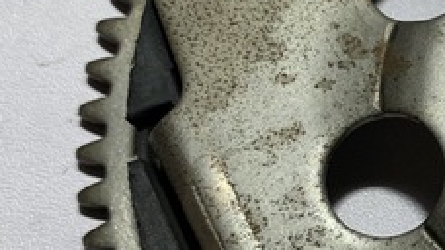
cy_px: 188
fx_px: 1120
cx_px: 554
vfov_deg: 12.7
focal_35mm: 95
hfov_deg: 20.8
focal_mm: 4.25
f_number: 1.8
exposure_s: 1/140
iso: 25
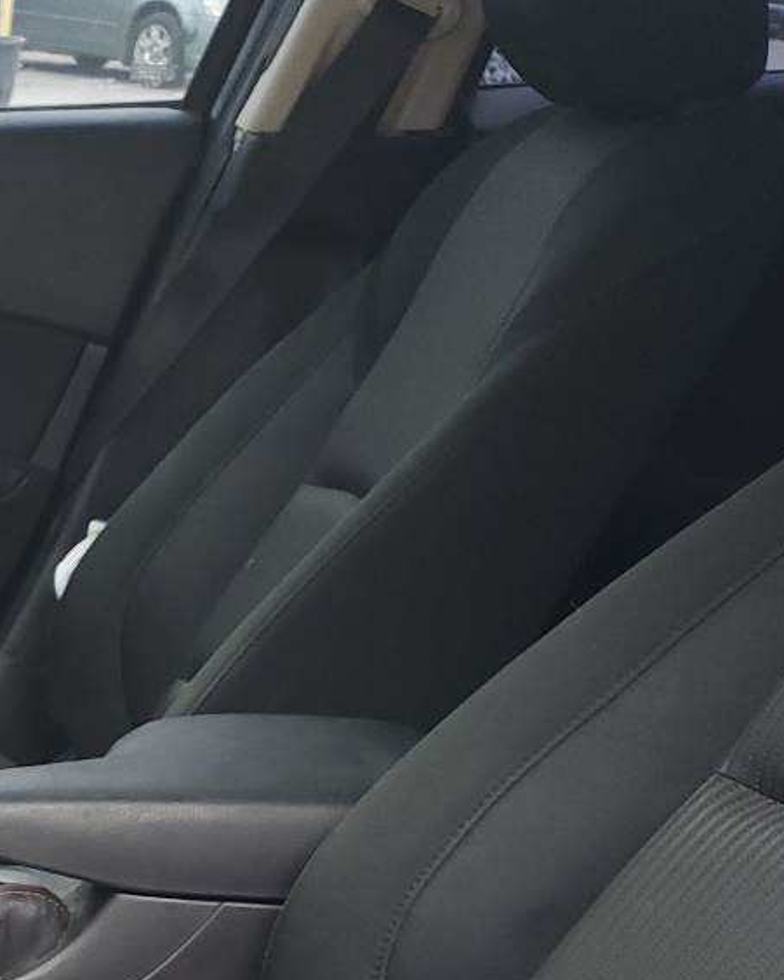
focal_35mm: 72
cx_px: -447
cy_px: 945
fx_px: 2089
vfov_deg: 25.3
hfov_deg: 18.4
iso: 57
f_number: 1.5
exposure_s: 1/120
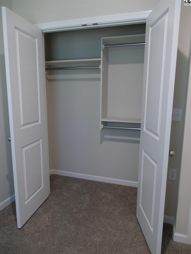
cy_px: 127
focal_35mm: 26
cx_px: 96
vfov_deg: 67.3
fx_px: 191
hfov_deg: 53.1
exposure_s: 1/60
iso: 640
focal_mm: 13
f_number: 2.8
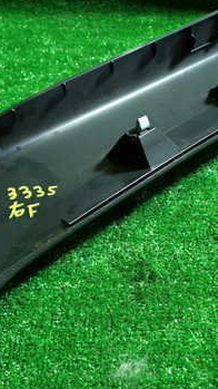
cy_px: 182
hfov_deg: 20.0
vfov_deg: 34.9
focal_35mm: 60
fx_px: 617
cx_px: 115
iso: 320
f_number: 2.4
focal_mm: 5.79
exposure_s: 1/30
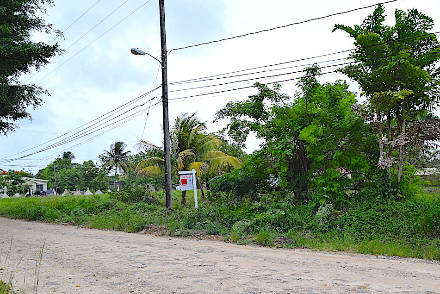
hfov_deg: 55.7
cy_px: 183
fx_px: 416
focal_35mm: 34
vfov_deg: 38.7
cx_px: 242
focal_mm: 18
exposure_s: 1/250
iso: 220
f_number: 8
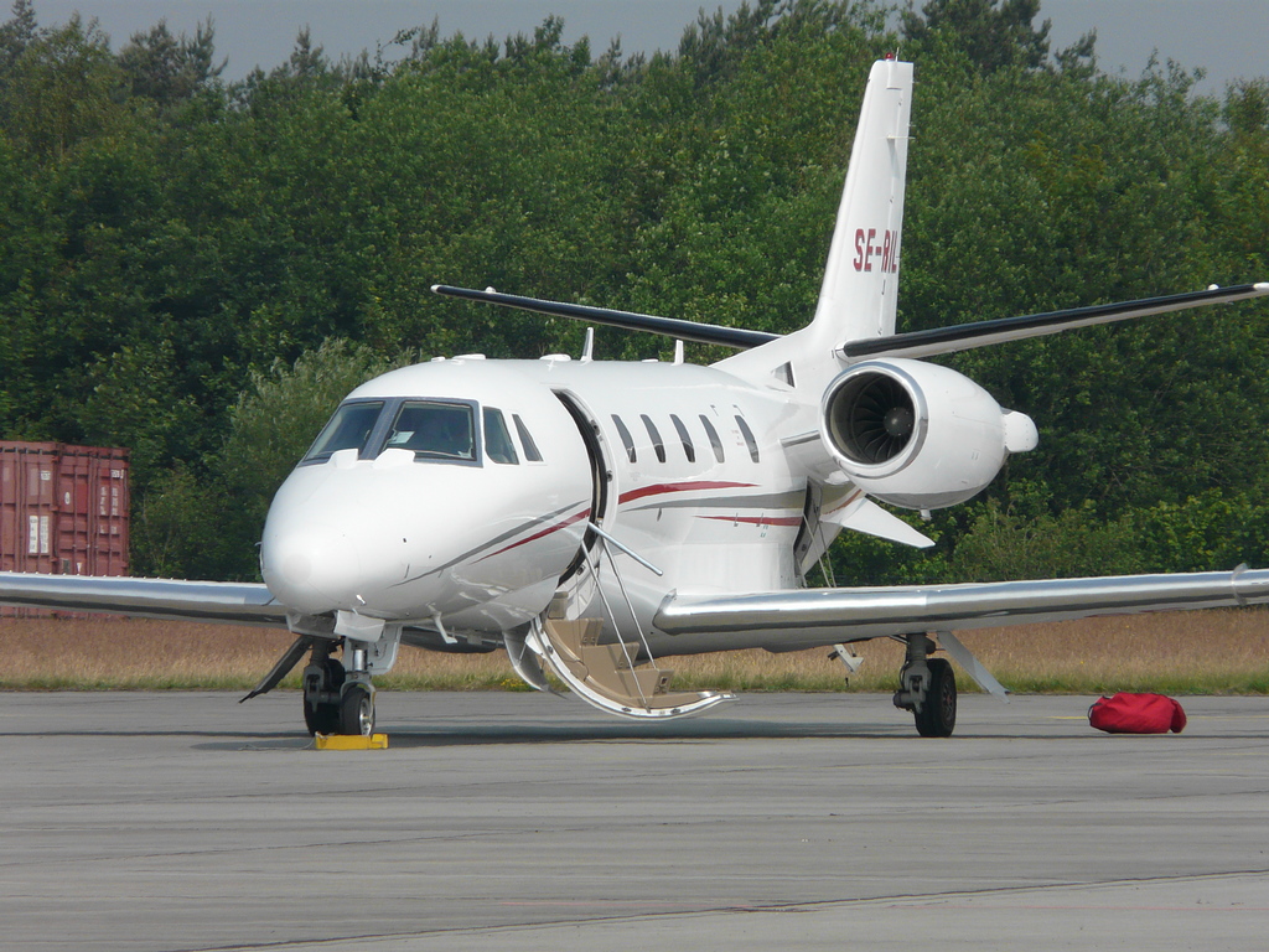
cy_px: 476
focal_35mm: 504
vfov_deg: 3.0
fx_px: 18476
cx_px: 634
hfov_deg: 3.9
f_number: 6.3
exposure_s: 1/500
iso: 100
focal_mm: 82.8
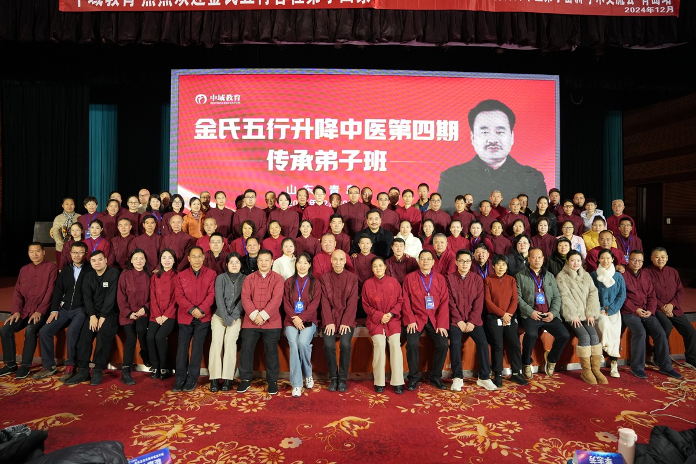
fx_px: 464
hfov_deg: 73.7
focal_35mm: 24
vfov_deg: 53.1
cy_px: 232
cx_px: 348
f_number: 5.6
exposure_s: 1/200
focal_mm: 24
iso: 2500
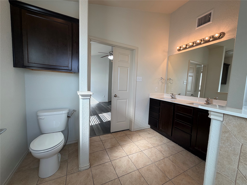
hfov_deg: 102.1
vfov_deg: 85.7
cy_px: 92
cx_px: 124
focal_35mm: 14
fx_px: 100
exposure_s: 1/120
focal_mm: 2.22
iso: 64
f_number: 2.2
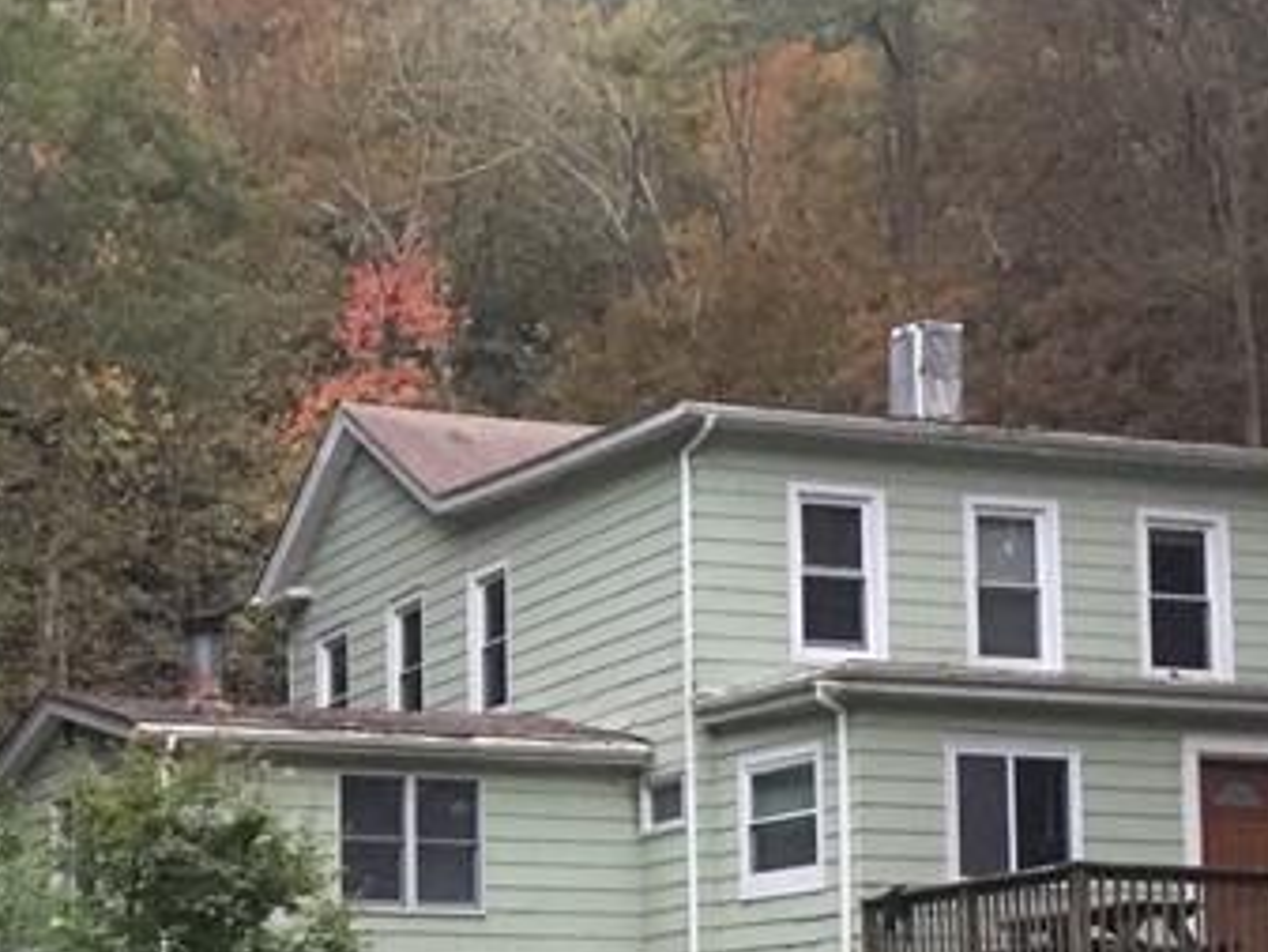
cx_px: 94
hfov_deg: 21.7
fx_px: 3225
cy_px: 805
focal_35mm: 88
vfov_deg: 16.6
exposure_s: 1/15
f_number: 2.2
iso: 160
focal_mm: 4.15
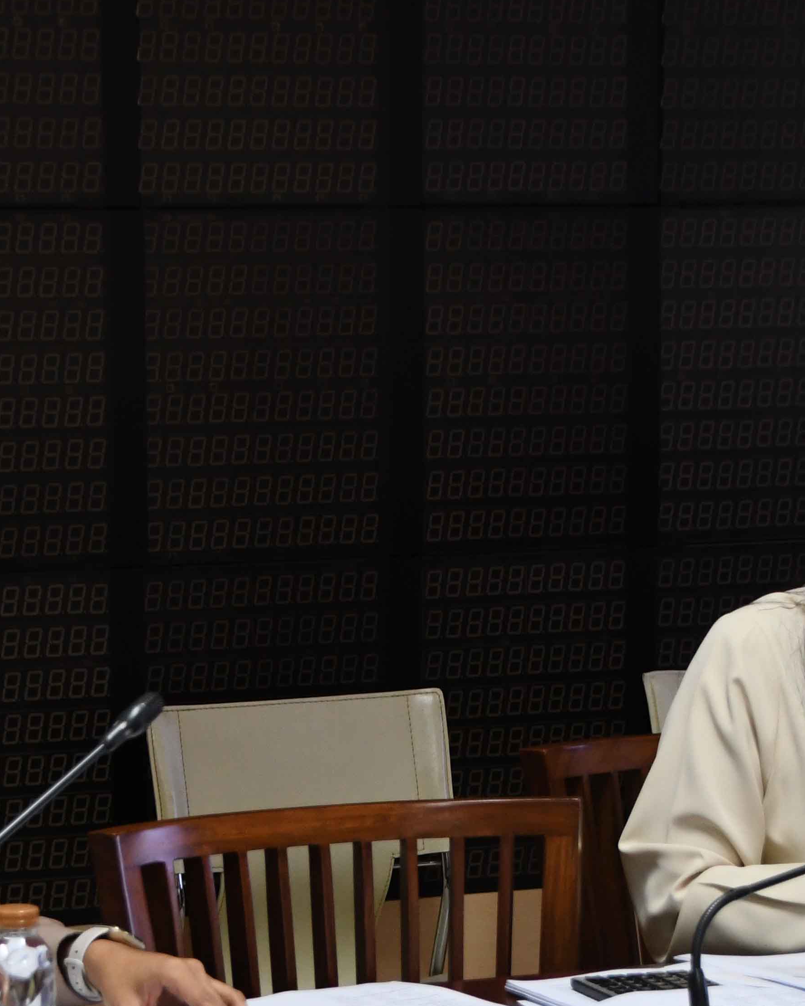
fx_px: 3991
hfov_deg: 11.5
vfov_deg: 14.4
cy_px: 582
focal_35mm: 134
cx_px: 310
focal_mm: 38
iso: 1600
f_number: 4.5
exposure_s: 1/125
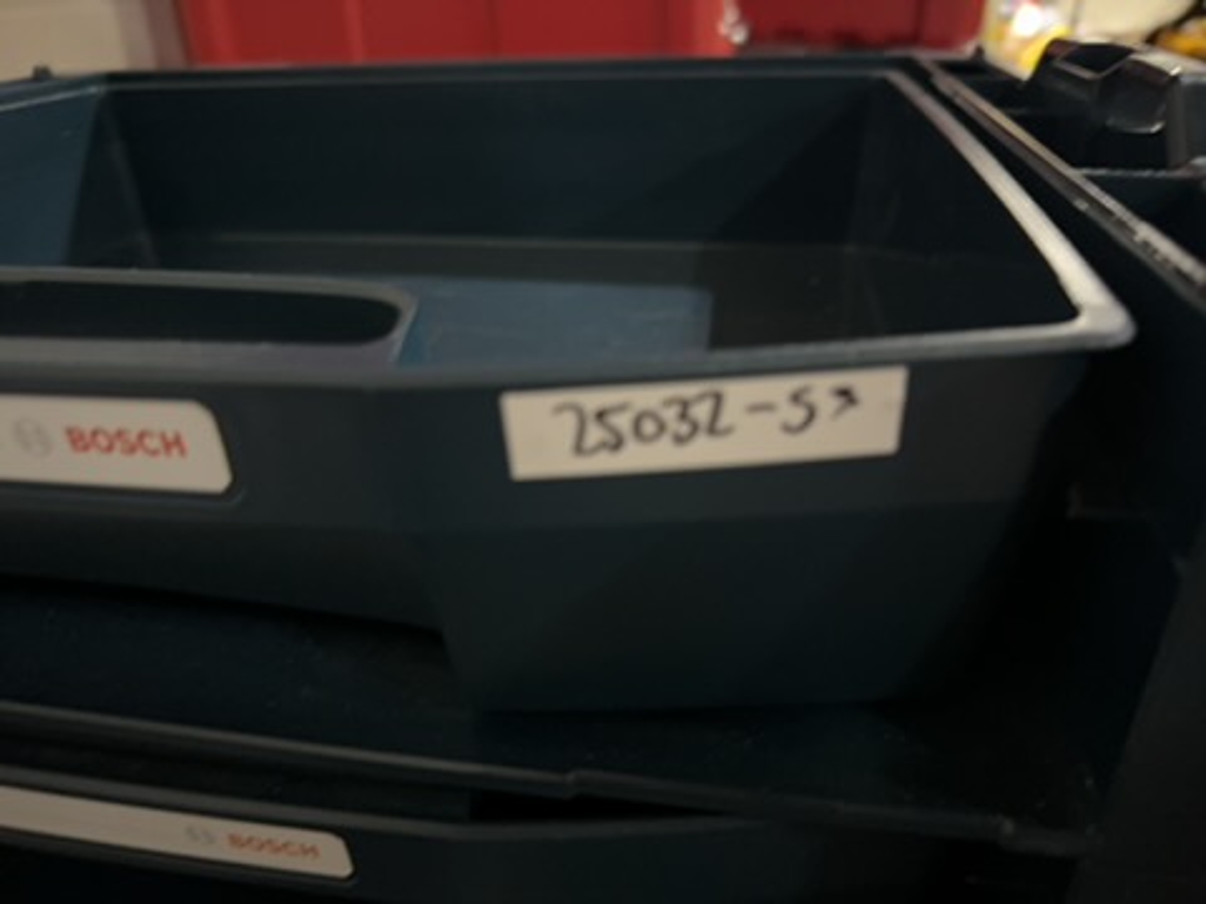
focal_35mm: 24
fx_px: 836
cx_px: 603
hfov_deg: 71.6
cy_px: 452
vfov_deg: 56.8
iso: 1600
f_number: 1.78
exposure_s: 1/24
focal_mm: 6.76
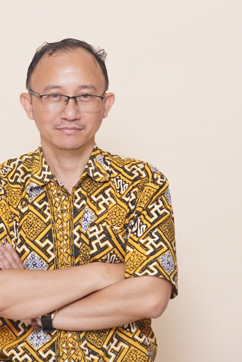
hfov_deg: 9.1
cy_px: 50
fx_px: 1512
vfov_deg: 13.6
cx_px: 59
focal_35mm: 150
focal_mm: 70
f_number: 8
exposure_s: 1/125
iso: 1250
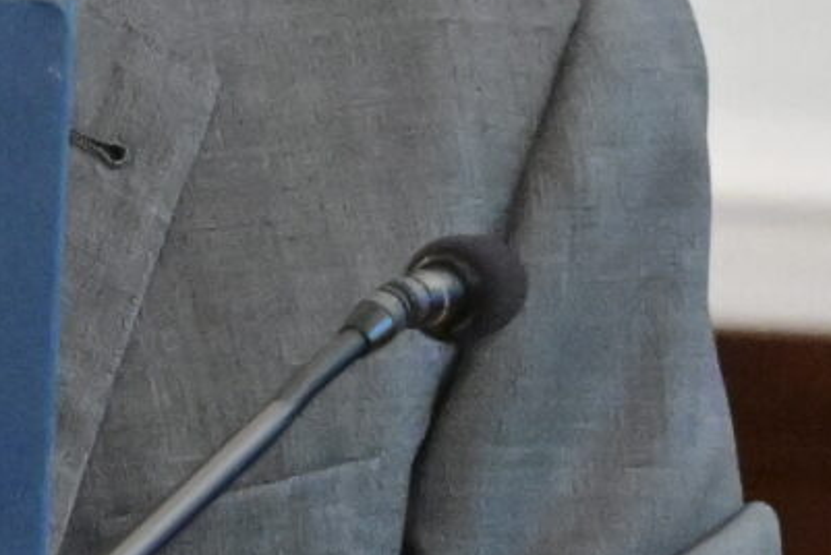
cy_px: -568
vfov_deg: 0.7
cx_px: -338
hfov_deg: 1.1
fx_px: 44212
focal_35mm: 1914
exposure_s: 1/500
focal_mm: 200
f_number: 6.3
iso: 8000
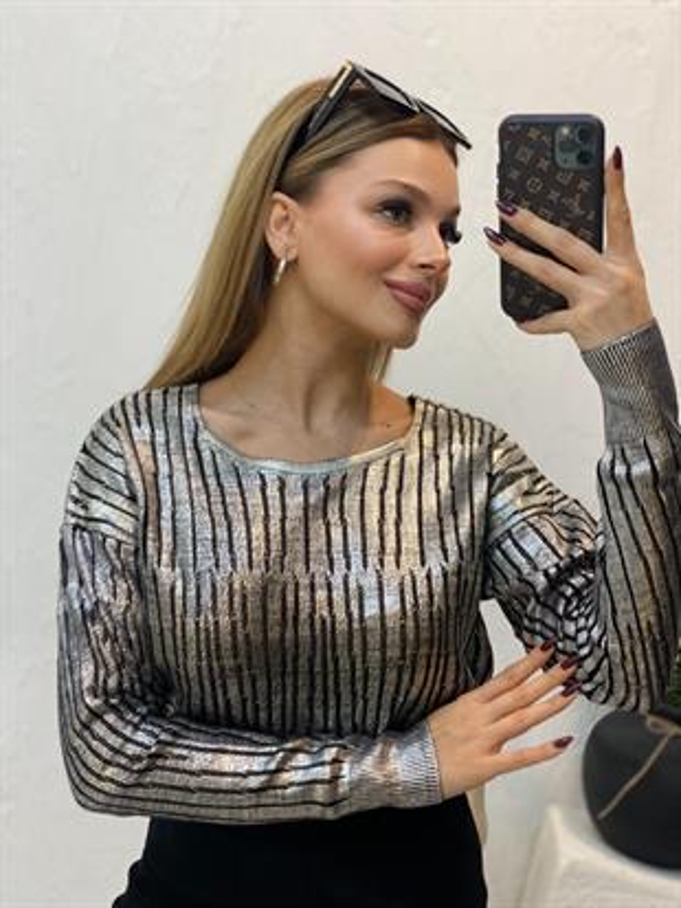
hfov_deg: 28.0
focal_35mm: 52
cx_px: 340
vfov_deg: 36.8
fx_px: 1363
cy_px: 454
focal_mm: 6
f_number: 2
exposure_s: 1/100
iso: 100
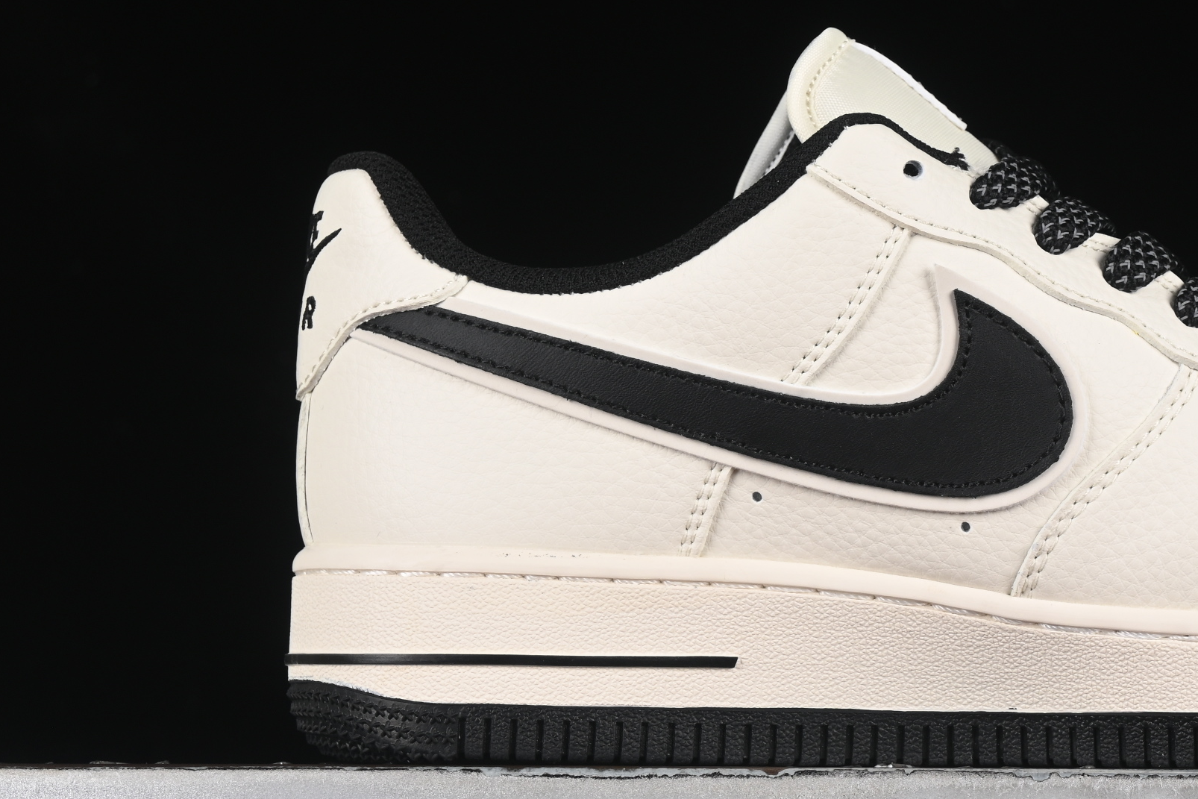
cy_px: 339
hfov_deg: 15.6
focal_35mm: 130
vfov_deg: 10.5
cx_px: 1011
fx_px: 4326
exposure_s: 1/80
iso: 160
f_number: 8
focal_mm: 50
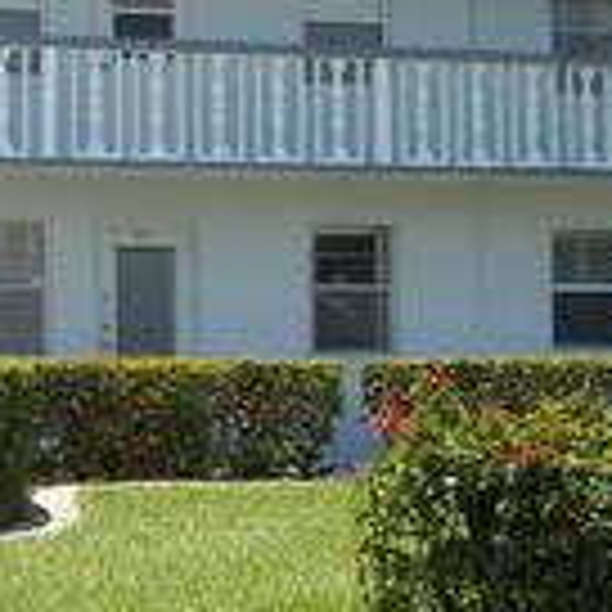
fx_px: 1820
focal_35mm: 91
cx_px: -76
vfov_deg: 19.1
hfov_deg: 18.3
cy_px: 243
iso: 64
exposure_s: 1/184
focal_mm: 5.7
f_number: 5.6
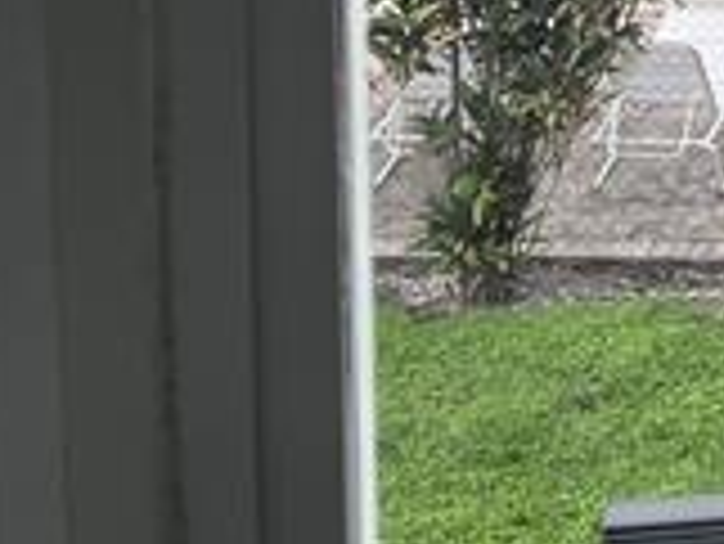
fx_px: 2700
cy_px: -544
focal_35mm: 129
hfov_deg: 13.3
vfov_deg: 10.6
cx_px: 1412
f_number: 1.6
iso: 40
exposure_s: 1/121
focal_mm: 5.1
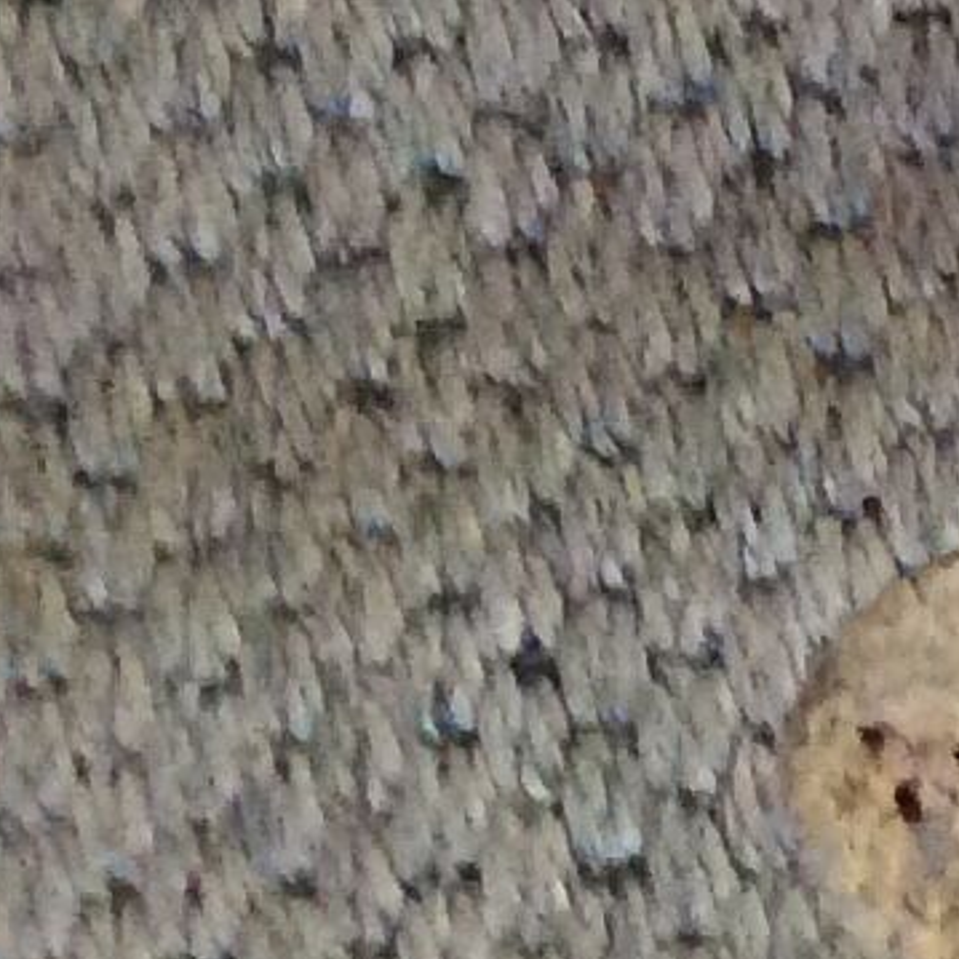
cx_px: 3449
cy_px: -796
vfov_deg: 8.3
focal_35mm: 204
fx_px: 6394
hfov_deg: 7.1
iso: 250
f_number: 2.4
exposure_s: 1/25
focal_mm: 3.3
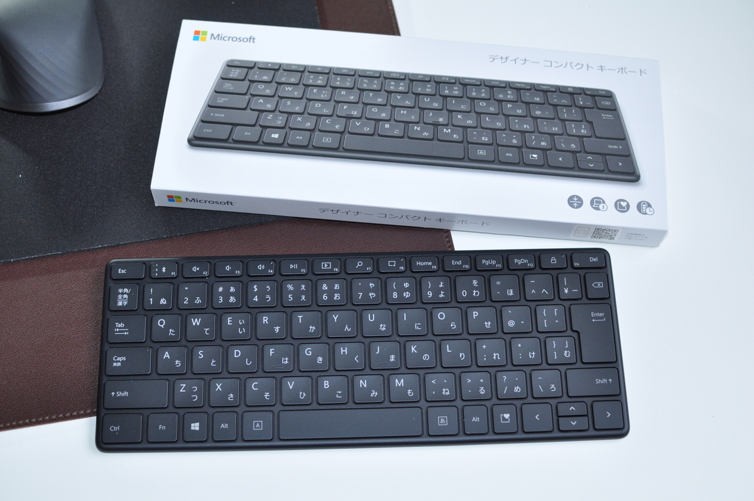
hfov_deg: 37.9
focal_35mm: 52
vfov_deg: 25.7
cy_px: 250
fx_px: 1098
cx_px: 377
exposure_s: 1/60
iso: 640
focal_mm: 35
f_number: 4
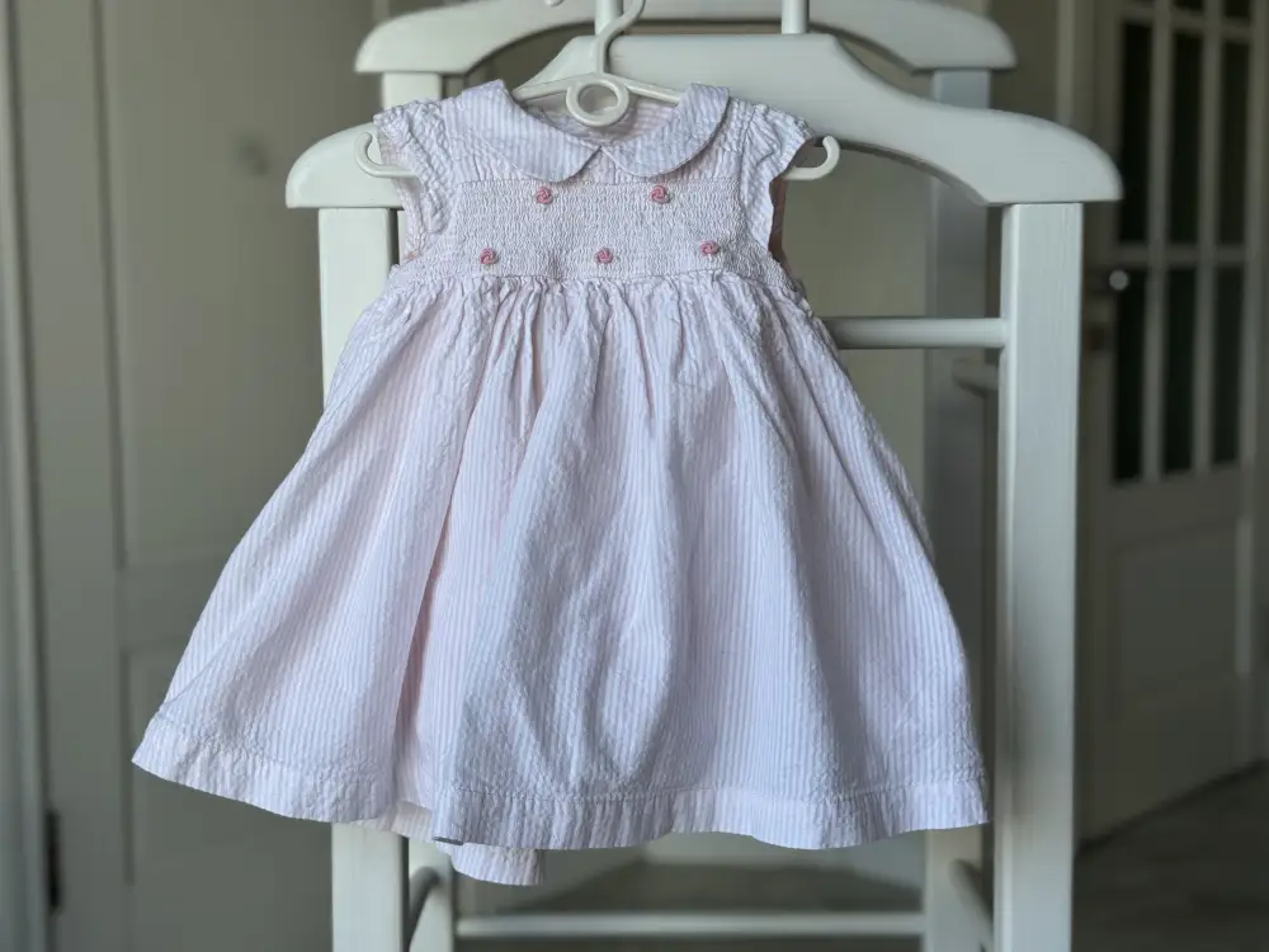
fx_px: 1760
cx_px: 634
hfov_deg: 39.7
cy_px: 476
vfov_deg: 30.3
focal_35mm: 48
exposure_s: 1/420
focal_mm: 6.76
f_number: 1.78
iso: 64
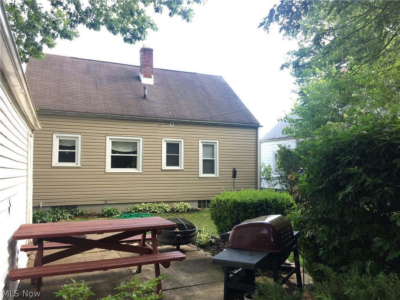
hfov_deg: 61.7
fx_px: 335
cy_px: 150
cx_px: 200
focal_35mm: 29
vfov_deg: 48.2
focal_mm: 4.15
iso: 32
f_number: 2.2
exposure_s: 1/120
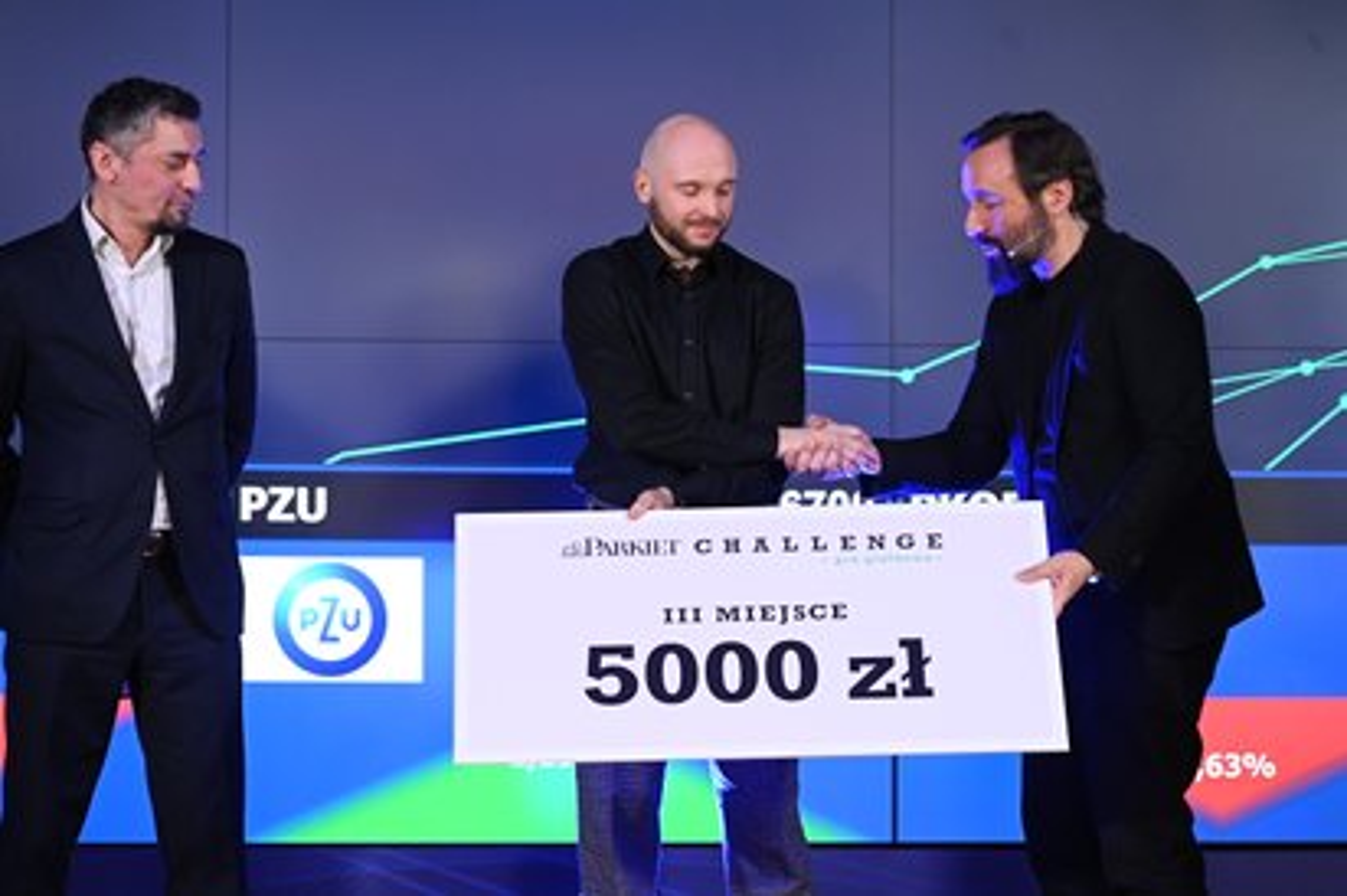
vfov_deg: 14.2
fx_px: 3589
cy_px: 448
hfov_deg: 21.3
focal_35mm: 96
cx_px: 674
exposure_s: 1/125
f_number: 4
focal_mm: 96
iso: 2500
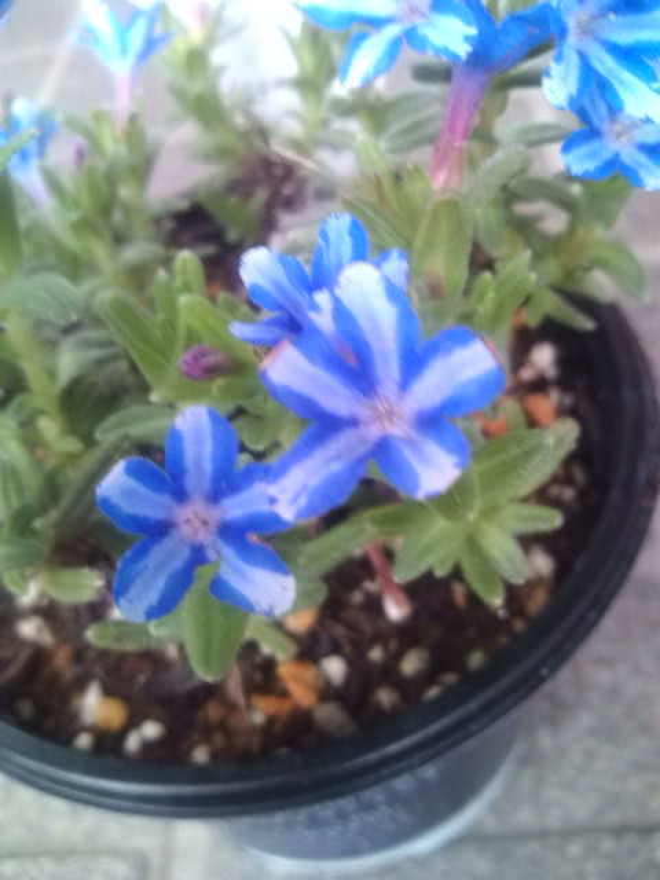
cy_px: 440
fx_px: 813
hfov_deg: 44.2
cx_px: 330
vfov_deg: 56.8
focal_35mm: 32
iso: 102
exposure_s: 1/8.15
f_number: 2.8
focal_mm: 3.3
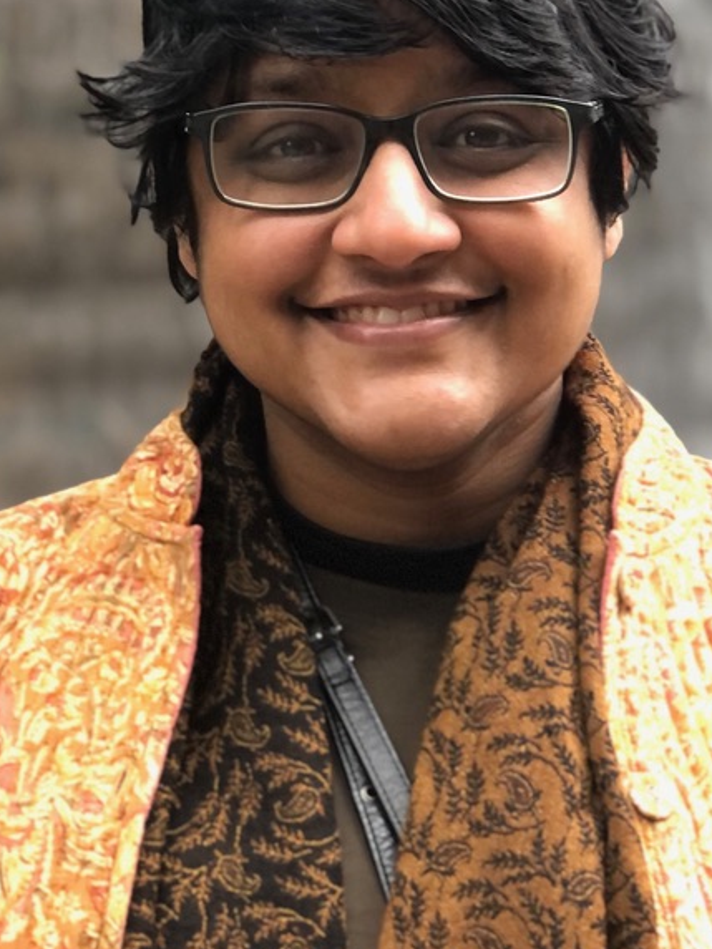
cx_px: 387
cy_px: 282
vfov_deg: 19.2
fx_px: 2797
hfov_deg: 14.5
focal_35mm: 102
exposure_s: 1/30
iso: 200
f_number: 2.8
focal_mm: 6.6
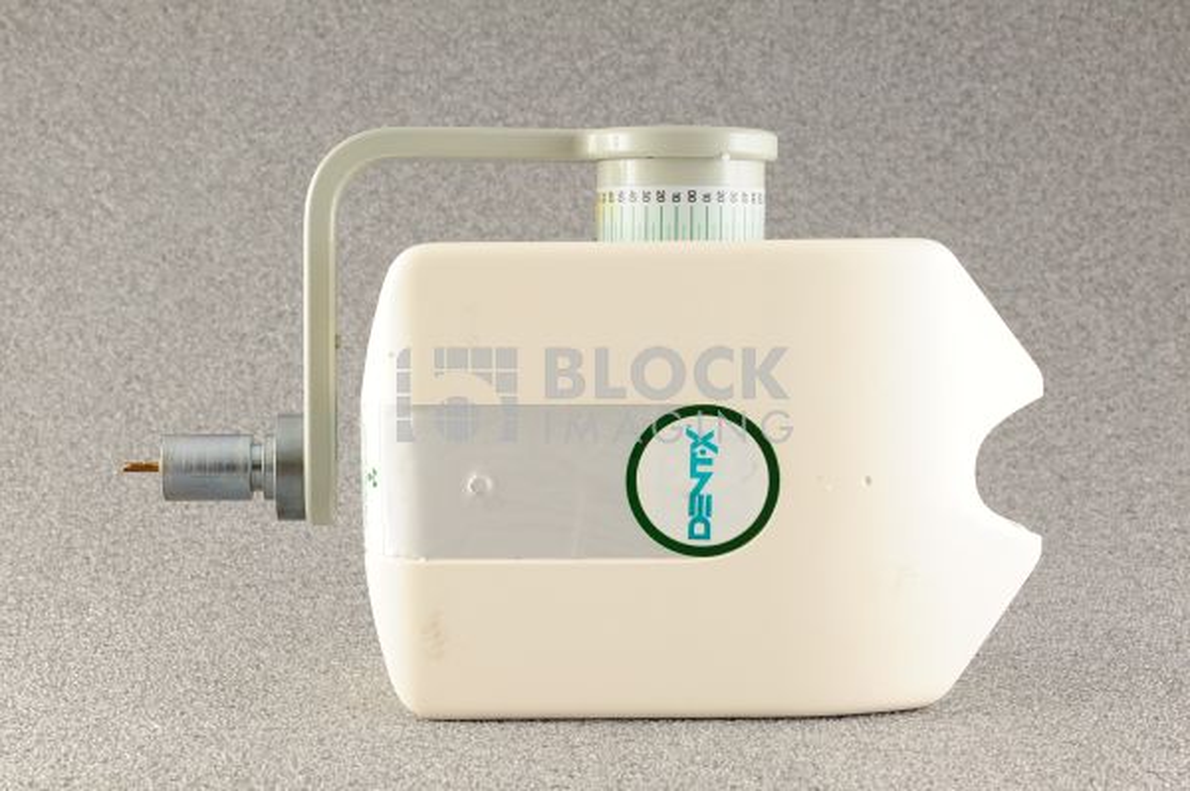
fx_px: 1651
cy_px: 396
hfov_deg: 39.6
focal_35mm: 50
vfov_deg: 26.9
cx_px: 595
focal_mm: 50
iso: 1600
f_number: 11
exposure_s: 1/160
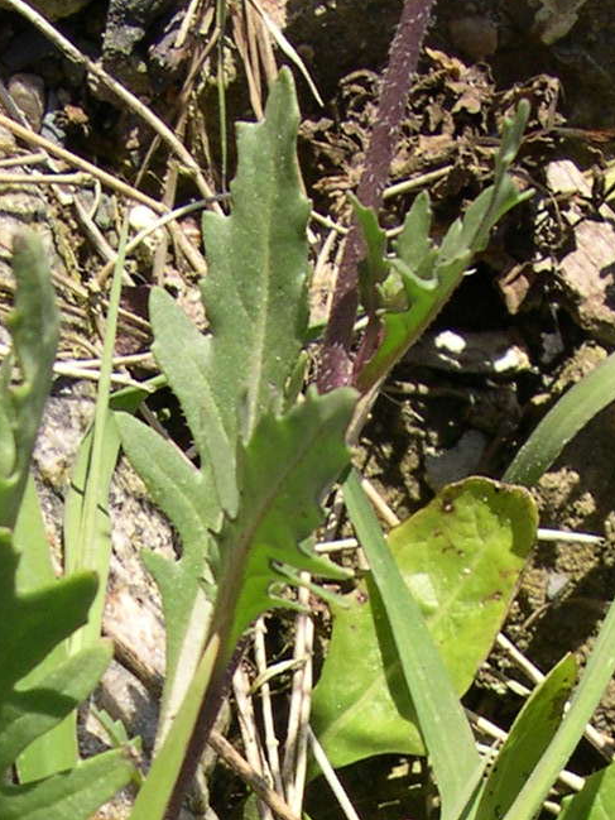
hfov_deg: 11.2
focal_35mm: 133
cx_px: 261
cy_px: 1205
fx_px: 3150
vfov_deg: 14.0
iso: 100
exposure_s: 1/116
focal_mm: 8
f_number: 7.6
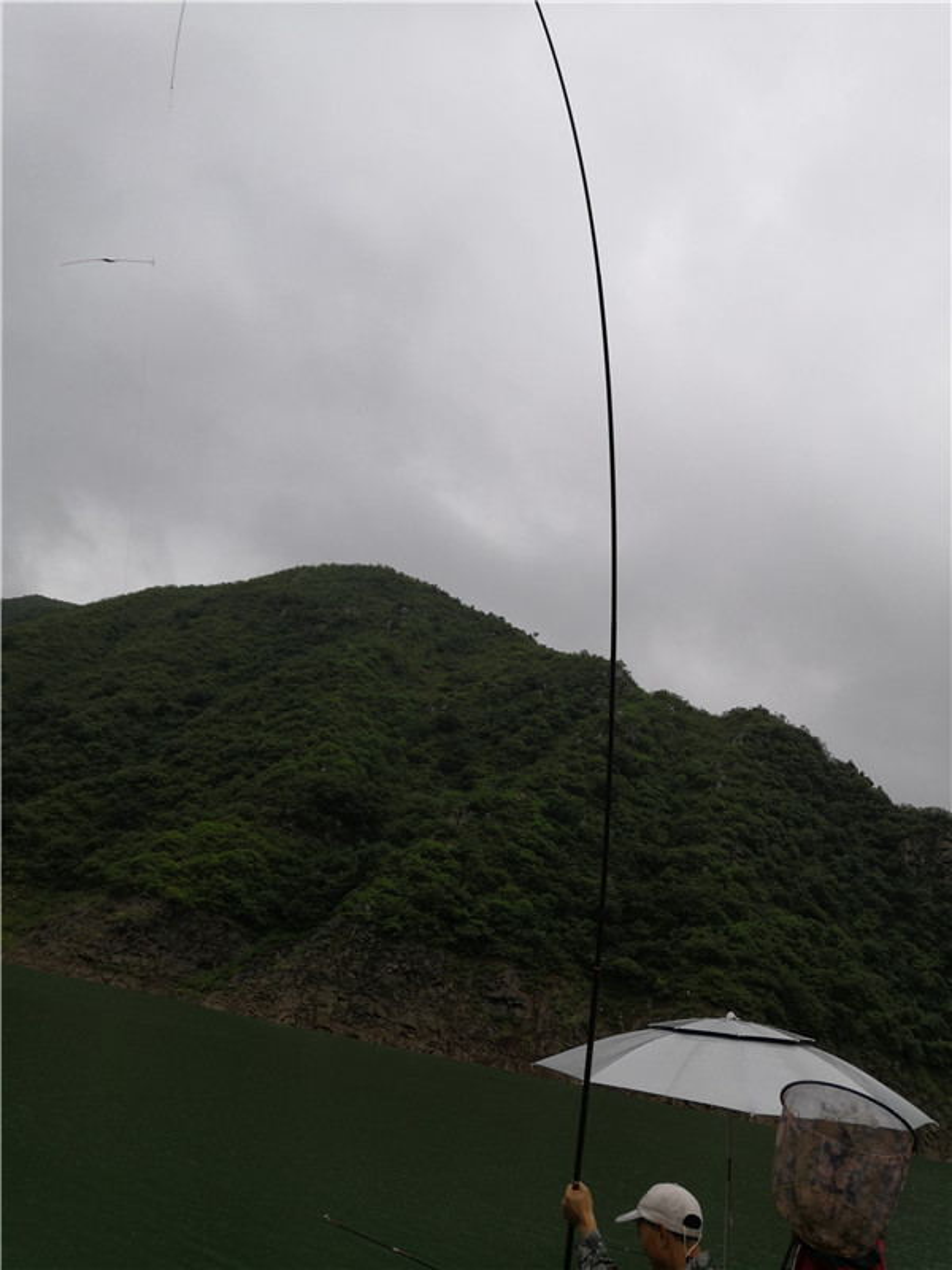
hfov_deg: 51.4
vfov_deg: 65.3
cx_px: 476
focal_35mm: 27
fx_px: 990
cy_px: 635
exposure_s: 1/345
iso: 50
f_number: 1.8
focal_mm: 3.95
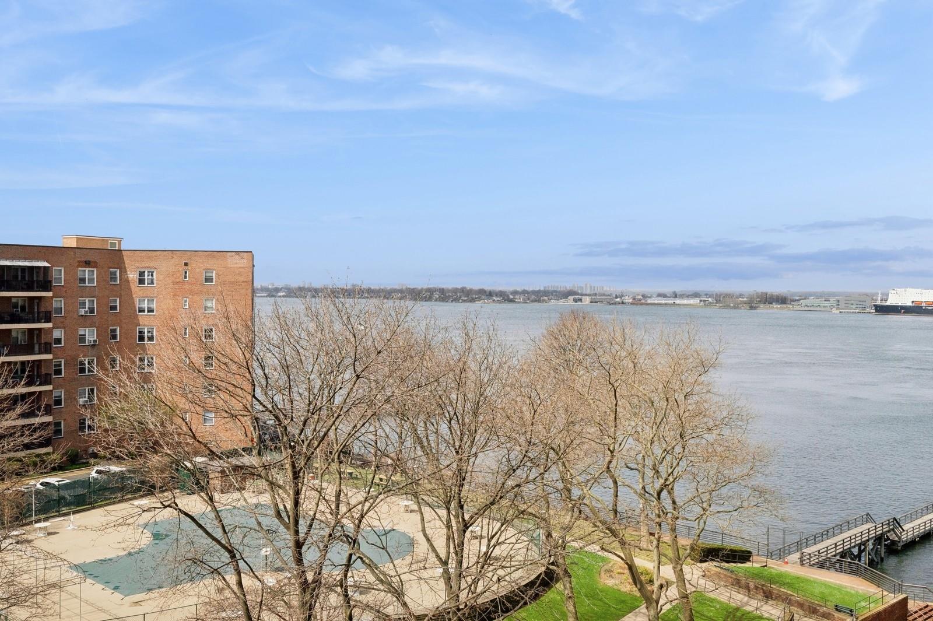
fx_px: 932
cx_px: 466
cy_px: 310
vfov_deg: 36.8
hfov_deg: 53.2
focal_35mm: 36
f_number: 8
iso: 250
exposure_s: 1/5000
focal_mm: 24
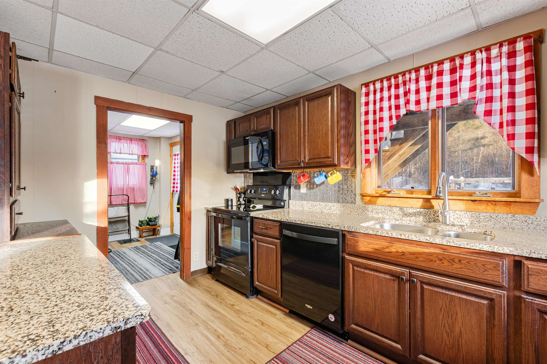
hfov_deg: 100.4
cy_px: 182
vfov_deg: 77.3
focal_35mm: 15
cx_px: 274
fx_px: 228
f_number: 8
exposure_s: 1/1.67
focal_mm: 10
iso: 64
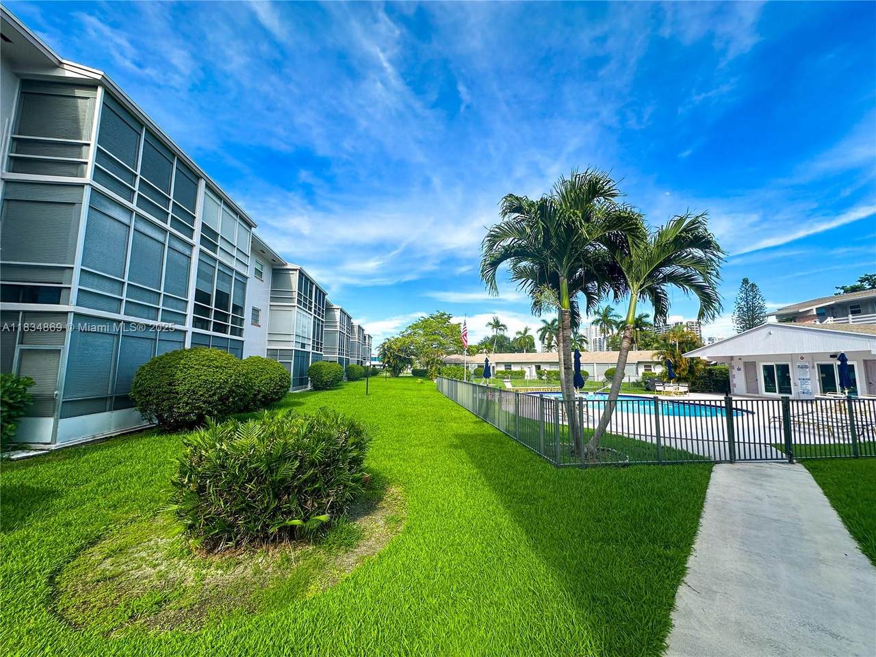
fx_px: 354
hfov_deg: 102.1
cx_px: 438
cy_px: 328
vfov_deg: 85.7
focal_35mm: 14
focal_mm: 2.22
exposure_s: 1/1500
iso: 40
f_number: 2.2
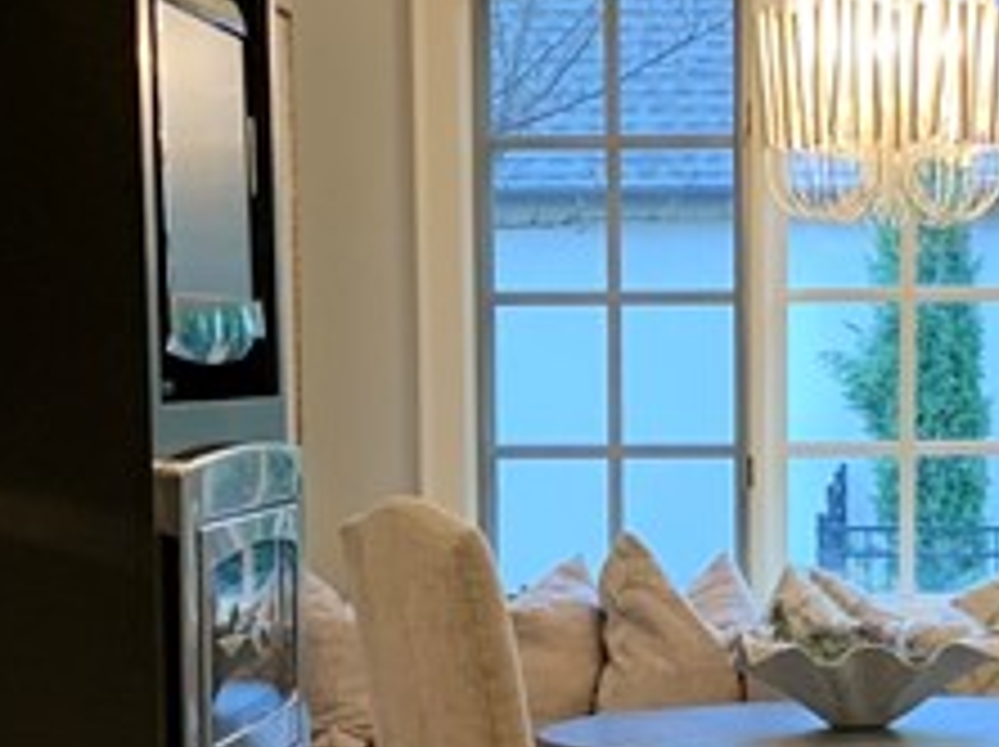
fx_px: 3459
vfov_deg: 12.2
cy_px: 765
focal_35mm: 120
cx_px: 734
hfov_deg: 16.4
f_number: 1.8
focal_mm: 4.25
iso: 200
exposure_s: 1/60
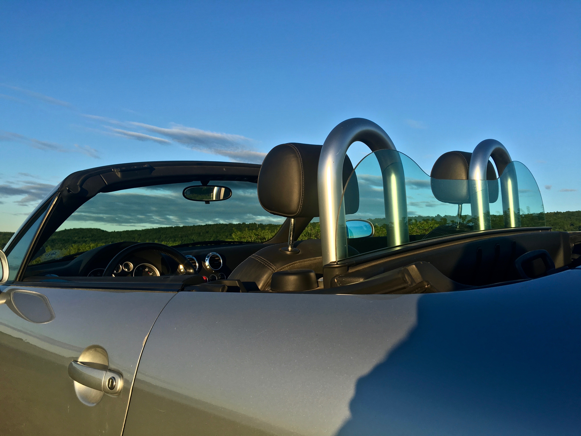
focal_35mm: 29
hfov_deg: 61.7
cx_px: 290
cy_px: 218
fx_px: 487
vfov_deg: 48.2
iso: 25
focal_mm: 4.15
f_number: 2.2
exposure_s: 1/534
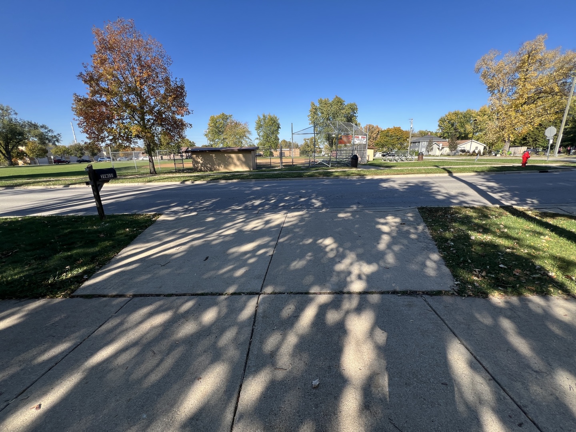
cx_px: 288
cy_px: 216
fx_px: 216
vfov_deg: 89.9
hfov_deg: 106.2
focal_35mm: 13
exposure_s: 1/561
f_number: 1.8
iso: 32
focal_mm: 1.57
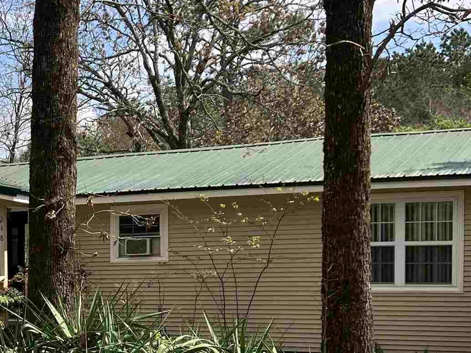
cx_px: -101
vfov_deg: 17.5
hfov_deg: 21.7
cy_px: 318
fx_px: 1129
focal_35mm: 83
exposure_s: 1/1279
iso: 32
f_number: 1.8
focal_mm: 3.99
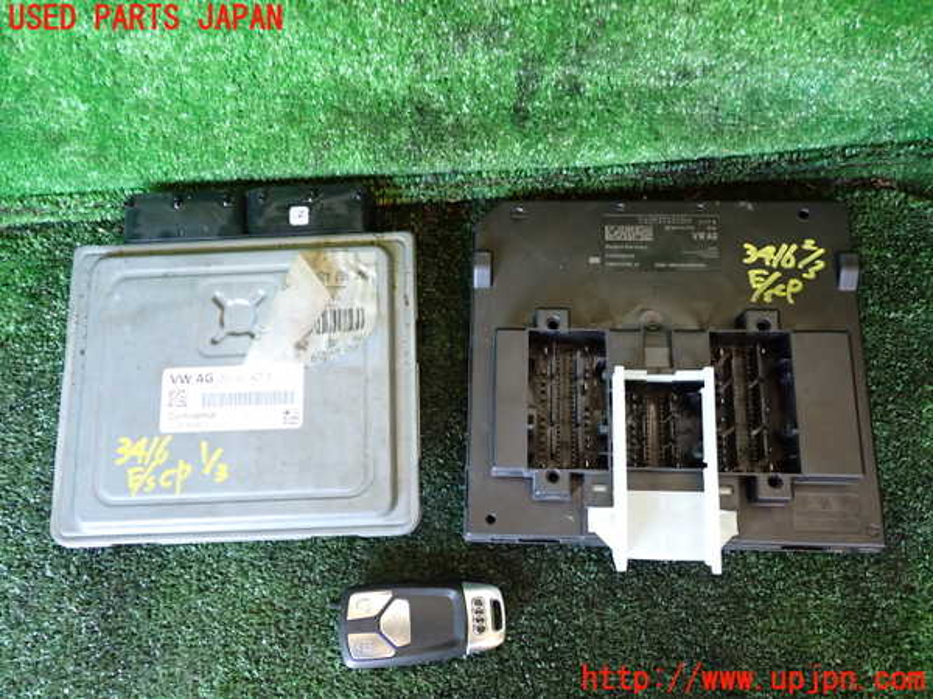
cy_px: 350
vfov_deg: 46.8
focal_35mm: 30
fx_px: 809
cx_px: 466
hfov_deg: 60.0
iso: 500
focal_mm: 5.4
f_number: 2.3
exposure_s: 1/30
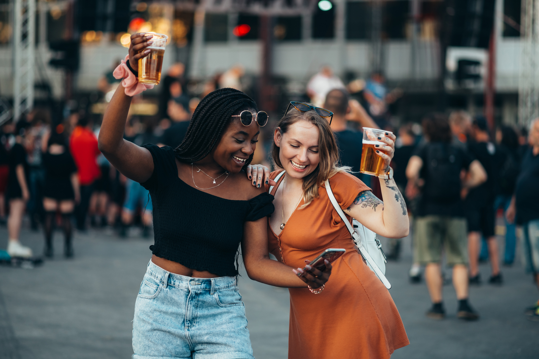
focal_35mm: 85
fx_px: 1272
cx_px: 270
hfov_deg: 23.9
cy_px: 180
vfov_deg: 16.0
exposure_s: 1/640
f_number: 1.8
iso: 125
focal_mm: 85
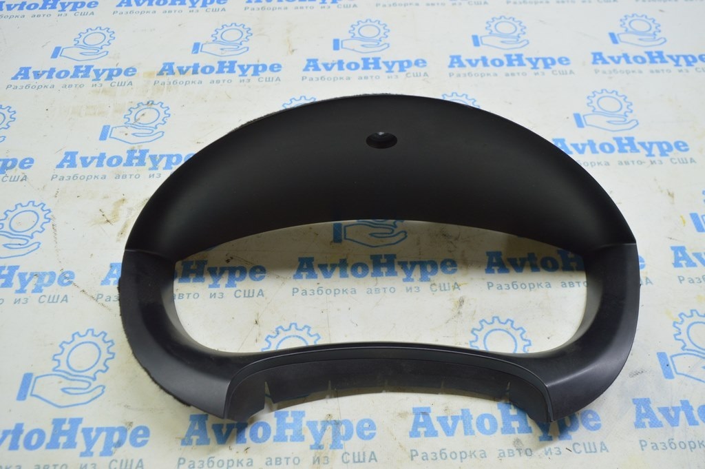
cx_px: 352
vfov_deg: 43.5
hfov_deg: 62.0
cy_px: 234
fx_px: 587
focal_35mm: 30
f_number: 5.6
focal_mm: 20
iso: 400
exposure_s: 1/20
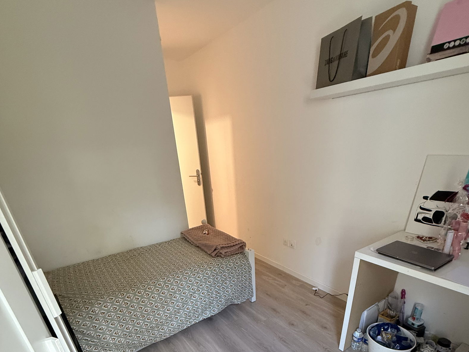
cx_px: 238
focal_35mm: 19
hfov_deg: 84.7
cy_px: 275
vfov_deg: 63.5
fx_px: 257
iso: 400
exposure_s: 1/50
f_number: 2.2
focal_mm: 2.22
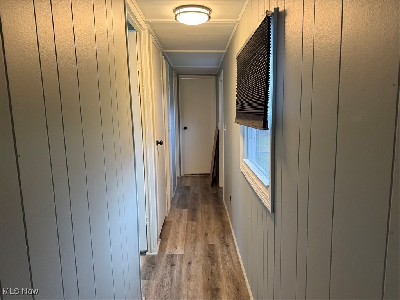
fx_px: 277
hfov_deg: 71.6
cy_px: 150
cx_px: 200
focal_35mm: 24
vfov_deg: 56.8
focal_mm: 6.76
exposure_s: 1/60
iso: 200
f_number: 1.78
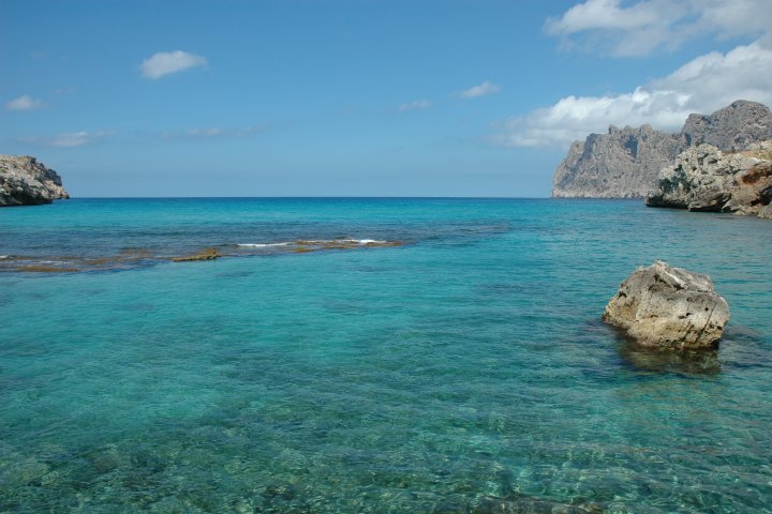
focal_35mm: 27
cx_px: 386
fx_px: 579
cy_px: 257
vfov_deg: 47.9
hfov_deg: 67.4
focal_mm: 18
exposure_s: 1/400
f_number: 10
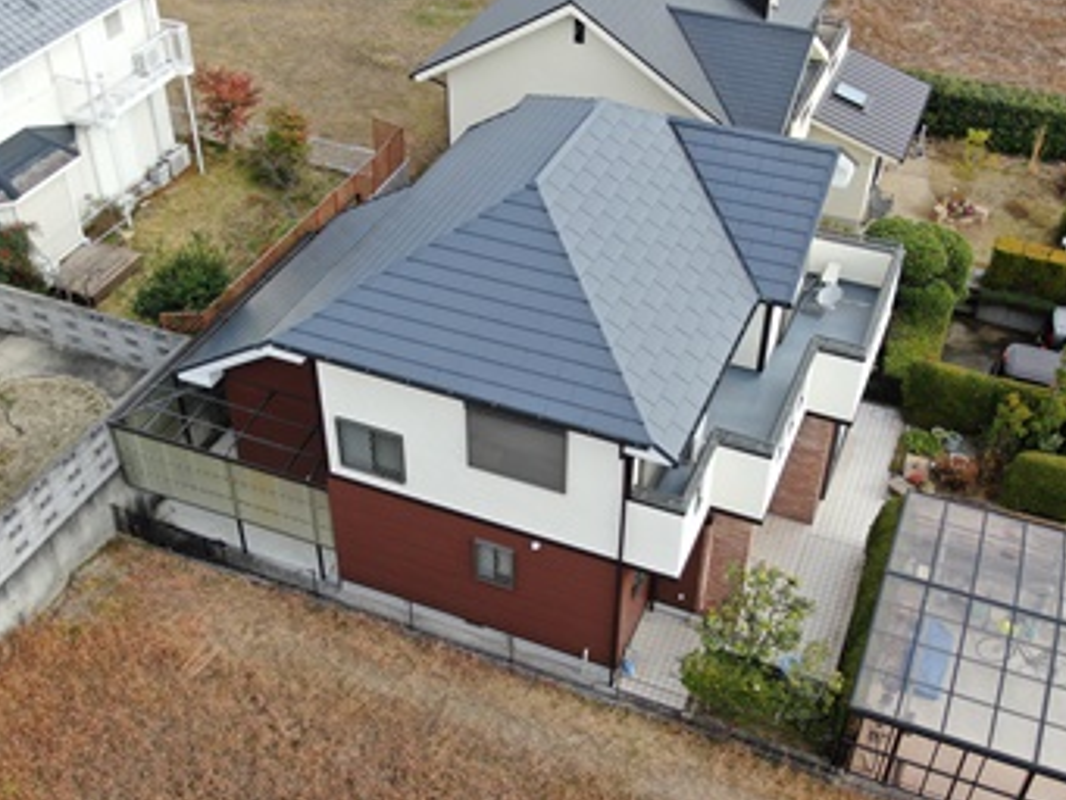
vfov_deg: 35.2
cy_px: 403
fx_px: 1263
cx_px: 525
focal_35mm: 41
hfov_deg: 45.8
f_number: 3.5
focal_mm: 6.92
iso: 100
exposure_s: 1/240
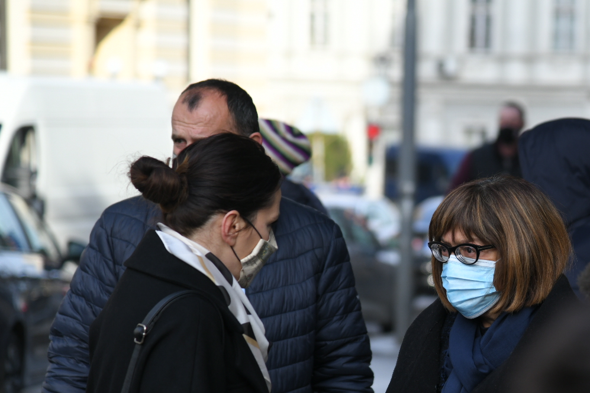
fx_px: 3196
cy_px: 310
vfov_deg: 7.0
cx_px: 463
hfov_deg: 10.5
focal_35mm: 195
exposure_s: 1/1000
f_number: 4
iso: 400
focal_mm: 120
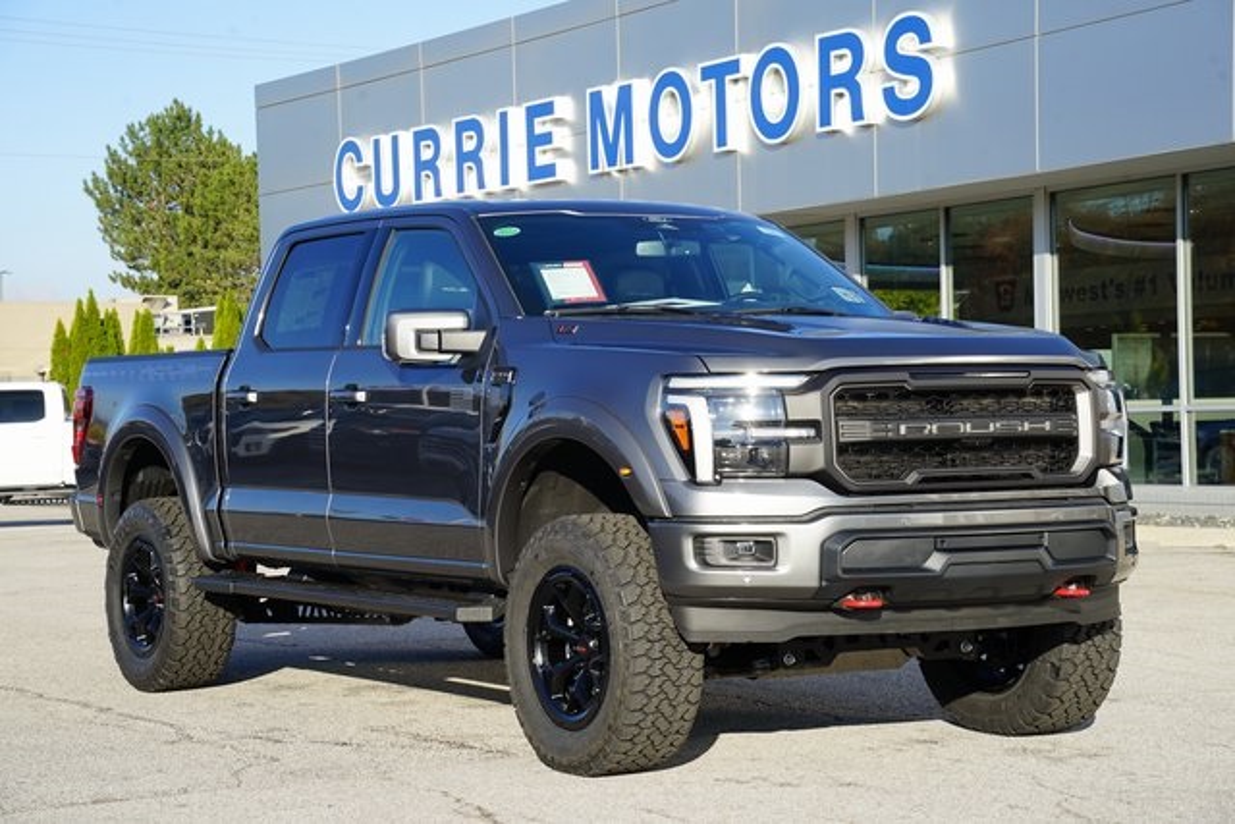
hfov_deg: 27.7
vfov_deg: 18.7
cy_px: 412
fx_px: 2505
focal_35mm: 73
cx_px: 618
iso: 100
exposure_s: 1/100
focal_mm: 73
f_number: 11
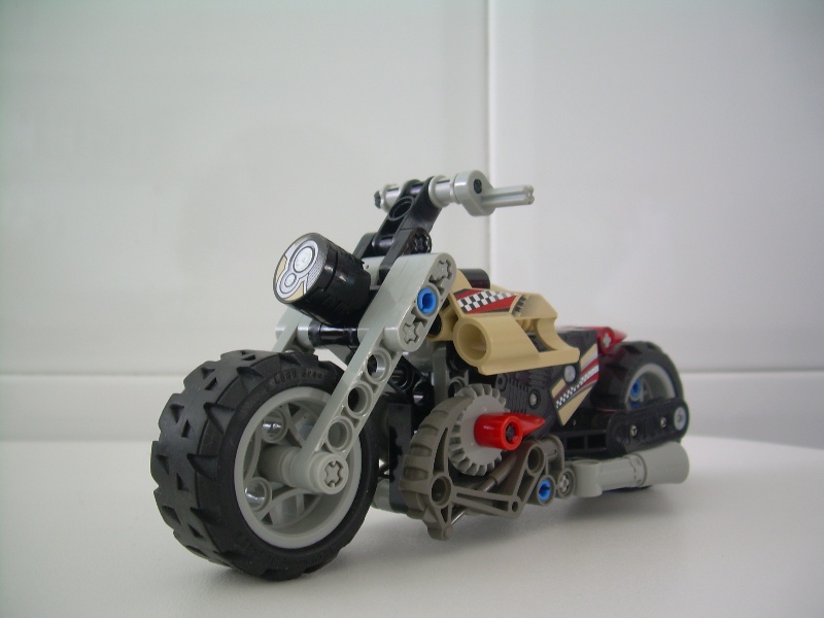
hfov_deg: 49.0
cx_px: 412
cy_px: 309
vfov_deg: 37.7
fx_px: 905
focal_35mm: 38
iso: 50
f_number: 2.8
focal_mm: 6.3
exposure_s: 1/5.2
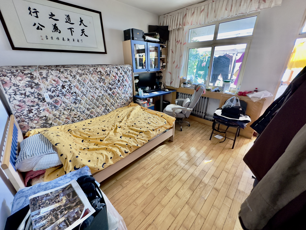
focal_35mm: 14
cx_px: 153
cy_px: 115
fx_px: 124
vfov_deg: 85.7
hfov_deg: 102.1
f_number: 2.2
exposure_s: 1/72
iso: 320
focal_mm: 2.22
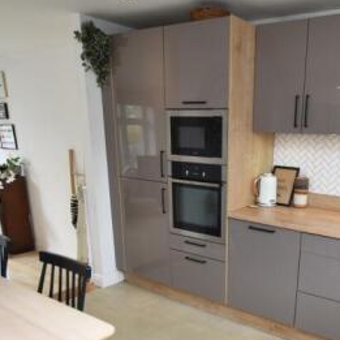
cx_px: 252
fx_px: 356
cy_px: 259
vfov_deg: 48.9
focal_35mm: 32
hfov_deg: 49.2
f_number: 3.5
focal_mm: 10
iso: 100
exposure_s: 1/30
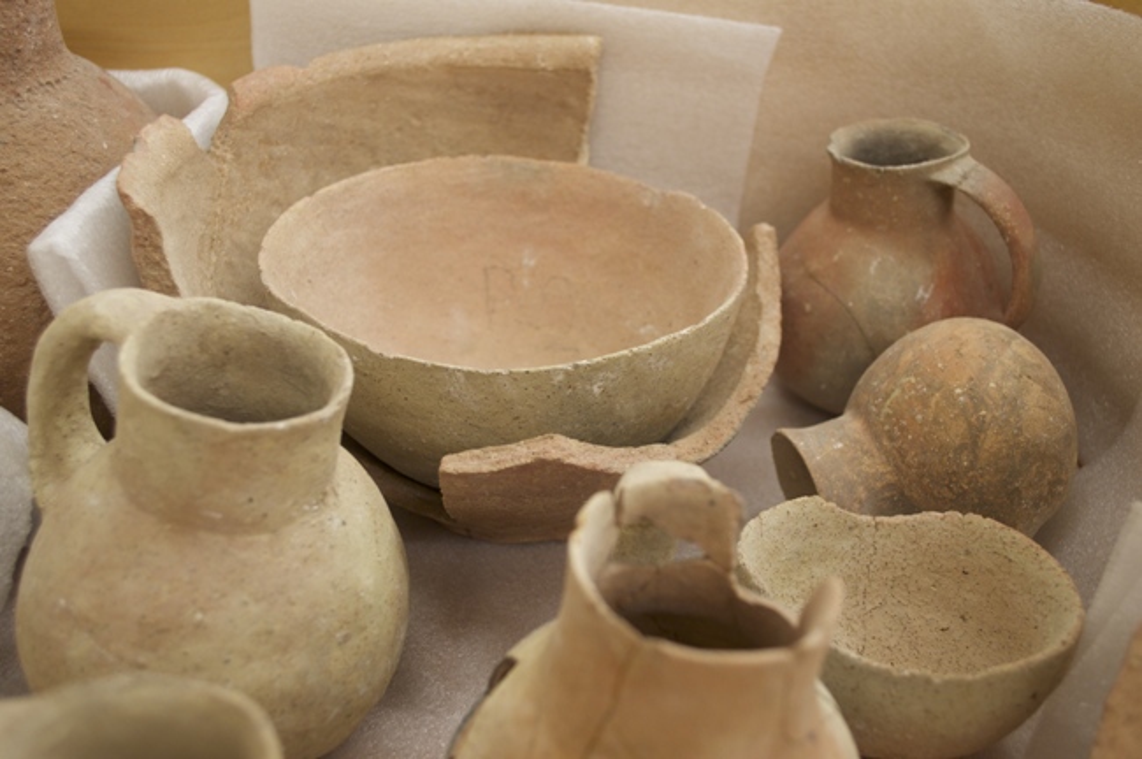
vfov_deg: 36.8
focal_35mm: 36
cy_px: 380
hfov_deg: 53.2
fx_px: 1141
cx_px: 571
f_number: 4
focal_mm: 24
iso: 400
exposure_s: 1/25
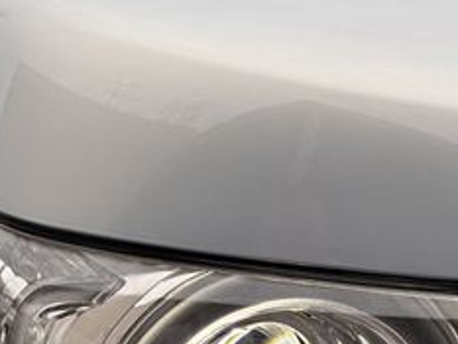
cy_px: 401
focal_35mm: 143
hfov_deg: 13.8
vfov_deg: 10.2
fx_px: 1893
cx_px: 208
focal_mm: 5.96
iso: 32
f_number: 1.6
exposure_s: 1/186
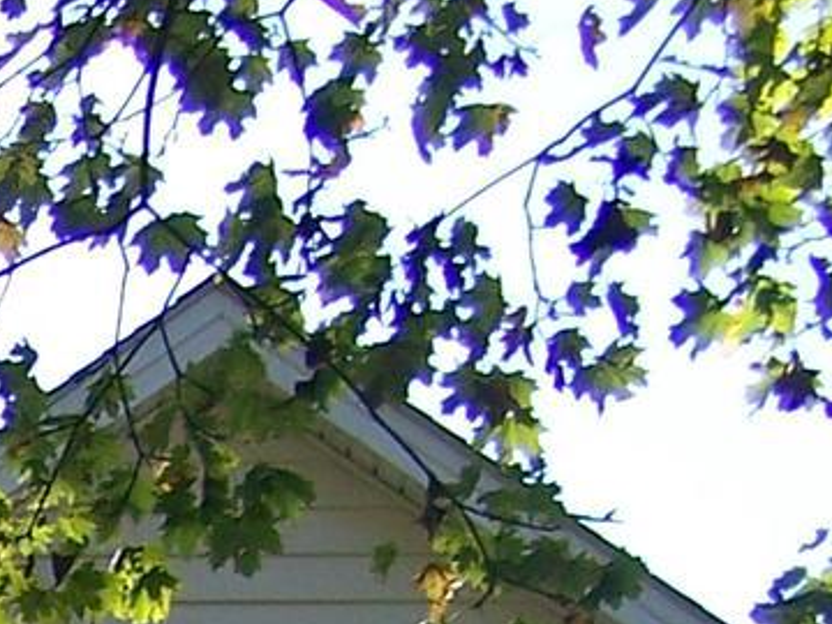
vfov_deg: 6.5
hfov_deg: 8.5
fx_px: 5192
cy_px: 1553
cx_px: -982
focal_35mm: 216
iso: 80
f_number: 2.8
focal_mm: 6.3
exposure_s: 1/500
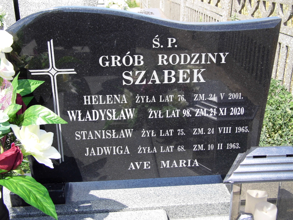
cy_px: 110
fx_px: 364
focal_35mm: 43
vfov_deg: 33.6
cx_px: 146
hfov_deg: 43.9
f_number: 3.5
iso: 100
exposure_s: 1/500
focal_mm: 7.7
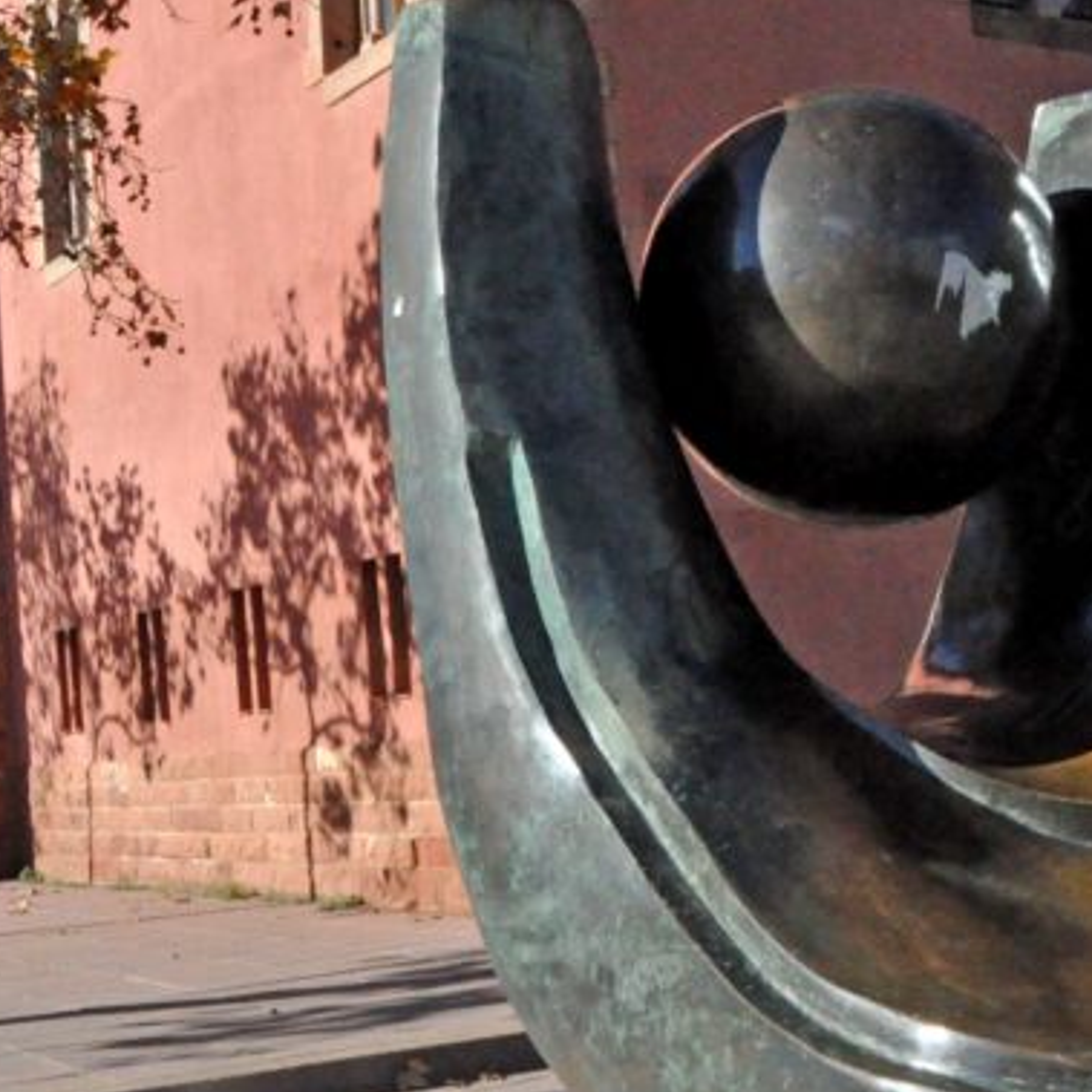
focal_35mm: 62
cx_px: 1014
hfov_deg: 26.6
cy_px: 743
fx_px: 2213
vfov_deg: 27.5
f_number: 18
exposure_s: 1/1250
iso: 3200
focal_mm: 18
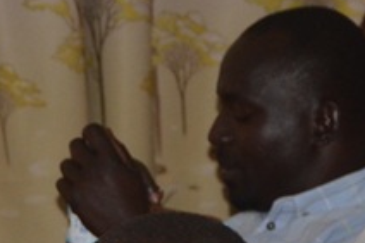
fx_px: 4154
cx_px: 182
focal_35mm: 410
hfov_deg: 5.0
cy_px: 477
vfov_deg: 3.3
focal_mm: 58
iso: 800
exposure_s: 1/60
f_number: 5
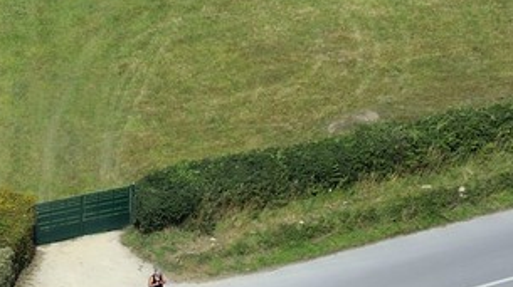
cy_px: 284
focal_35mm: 742
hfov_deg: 2.9
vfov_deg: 1.6
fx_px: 10085
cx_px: -765
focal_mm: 135
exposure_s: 1/1000
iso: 400
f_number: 10
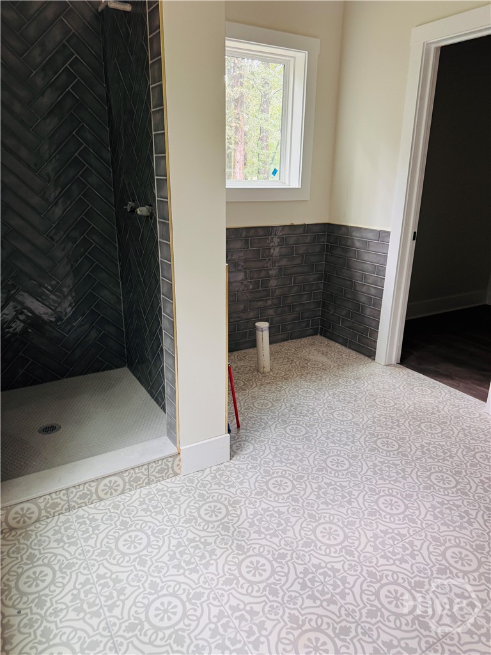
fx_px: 454
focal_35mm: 24
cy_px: 328
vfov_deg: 71.6
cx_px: 246
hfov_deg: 56.8
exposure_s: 1/64
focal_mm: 6.76
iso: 200
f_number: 1.78
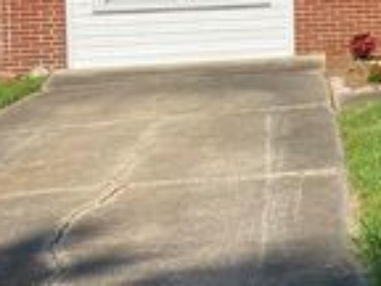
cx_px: 606
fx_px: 991
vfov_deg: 16.0
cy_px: -23
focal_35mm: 90
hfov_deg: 18.7
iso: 32
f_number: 1.8
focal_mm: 4.25
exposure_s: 1/2222
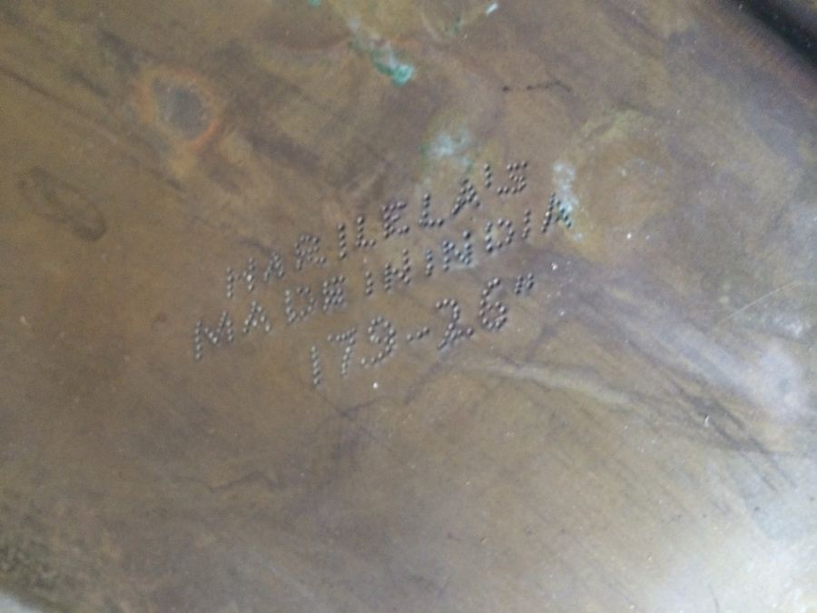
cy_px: 306
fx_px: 708
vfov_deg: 46.8
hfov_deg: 60.0
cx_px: 408
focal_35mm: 30
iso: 320
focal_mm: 4.12
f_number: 2.2
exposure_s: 1/17
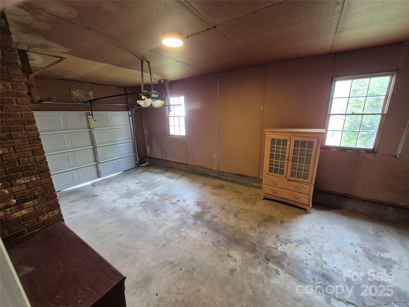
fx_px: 154
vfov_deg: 89.9
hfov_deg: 106.2
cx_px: 204
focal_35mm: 13
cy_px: 154
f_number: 2.2
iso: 500
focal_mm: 1.74
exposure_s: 1/60
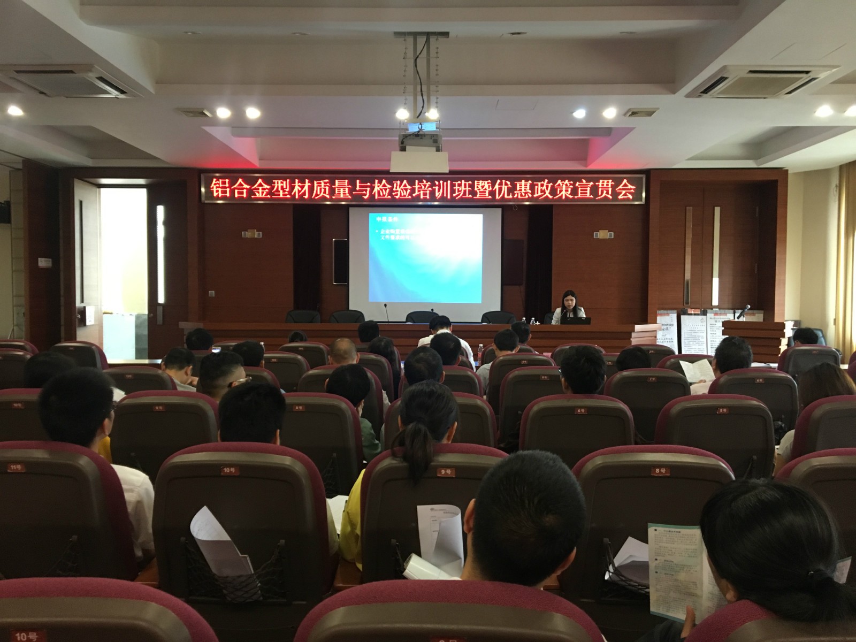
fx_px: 717
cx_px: 428
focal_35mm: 29
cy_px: 321
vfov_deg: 48.2
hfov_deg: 61.7
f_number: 2.2
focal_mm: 4.15
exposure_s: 1/20
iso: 200
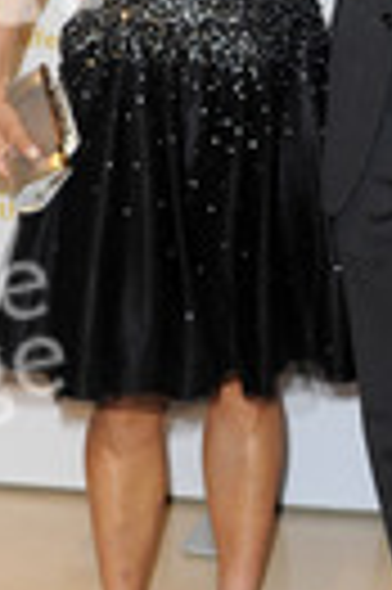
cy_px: 144
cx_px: 324
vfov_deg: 13.9
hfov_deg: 9.3
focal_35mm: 147
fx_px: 2407
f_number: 5.6
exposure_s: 1/160
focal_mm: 48
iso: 800
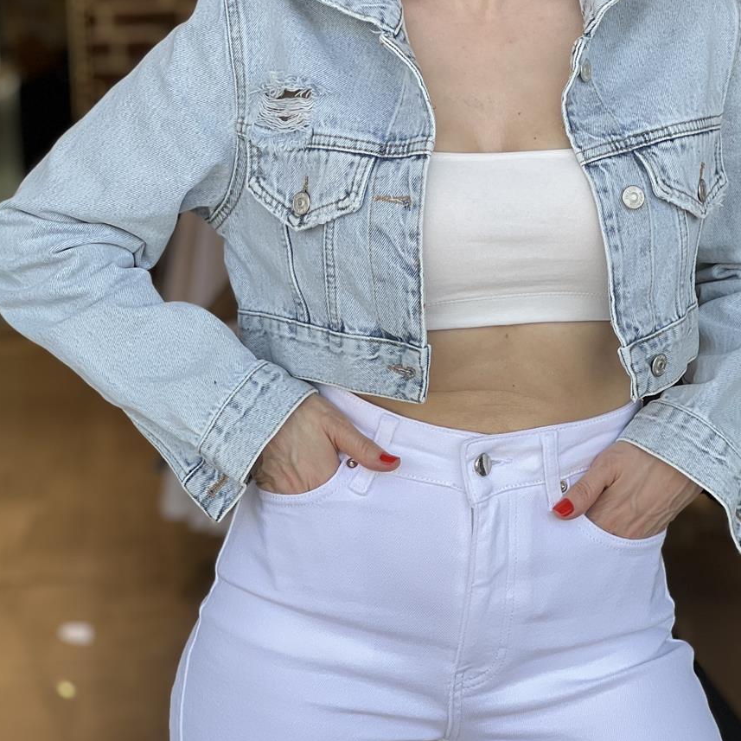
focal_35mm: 127
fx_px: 3076
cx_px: 444
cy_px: 134
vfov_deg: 13.7
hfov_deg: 13.7
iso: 25
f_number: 2.8
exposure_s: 1/100
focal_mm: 9
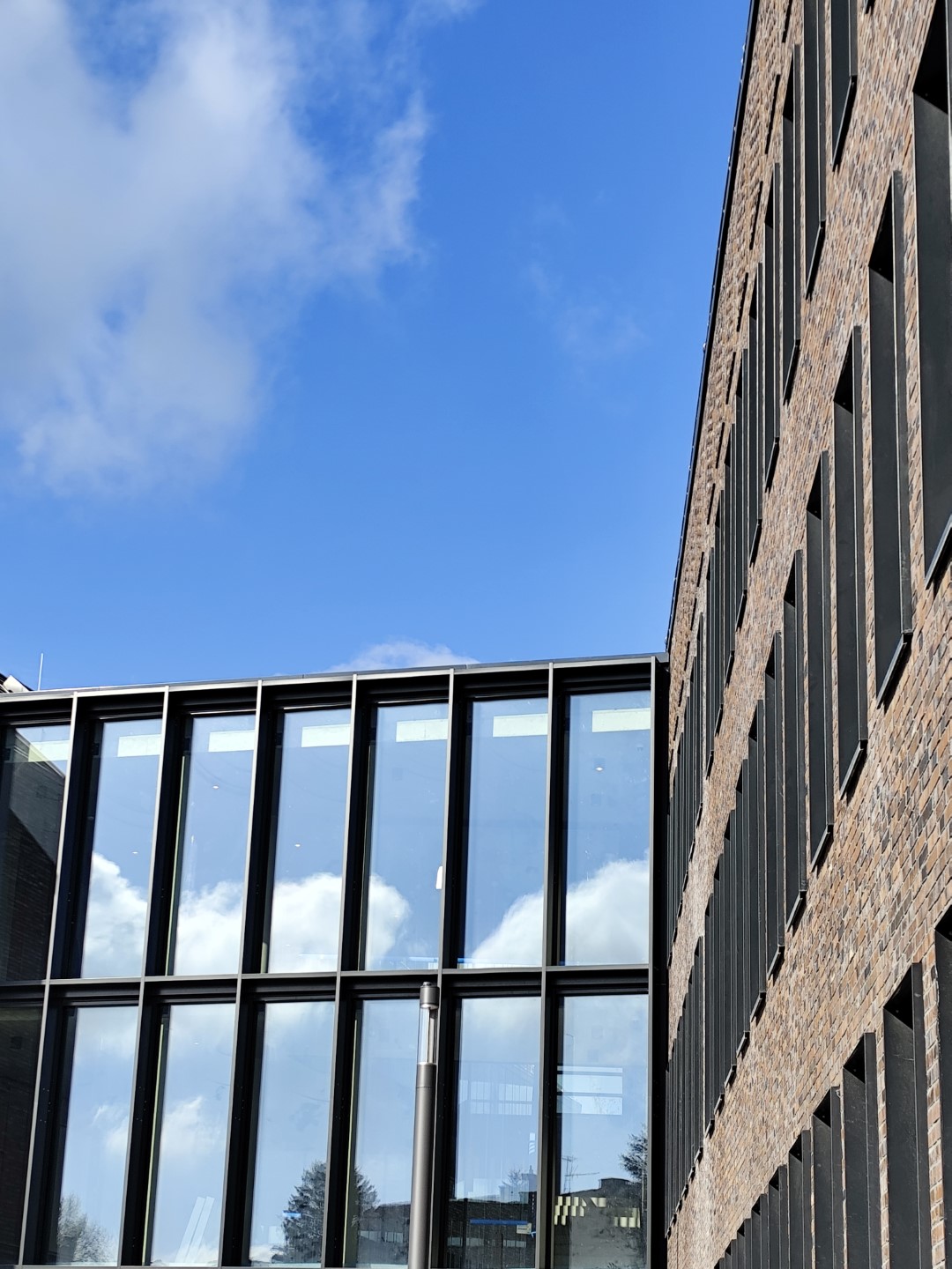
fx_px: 2383
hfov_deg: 22.6
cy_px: 634
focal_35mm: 65
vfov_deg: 29.8
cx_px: 476
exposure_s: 1/710
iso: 50
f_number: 1.65
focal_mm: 6.19
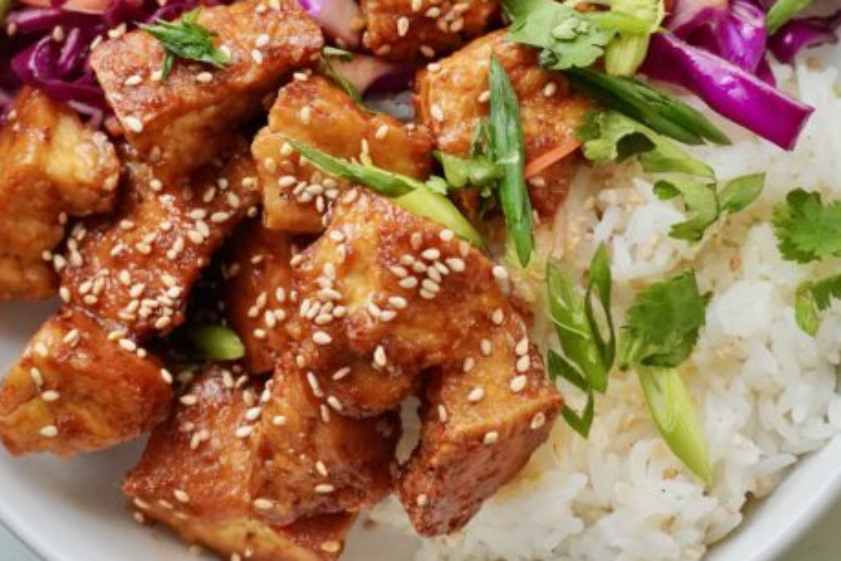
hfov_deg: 21.9
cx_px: 390
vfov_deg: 14.7
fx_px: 2169
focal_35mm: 93
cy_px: 141
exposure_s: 1/1250
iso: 2500
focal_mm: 37
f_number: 5.6
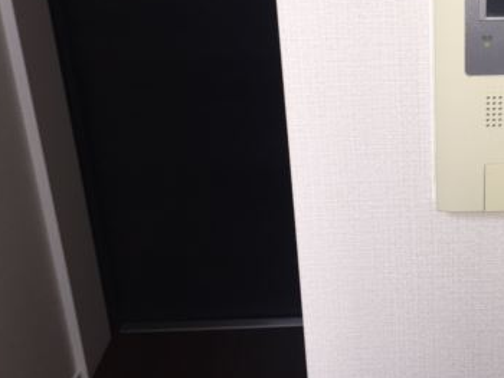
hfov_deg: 34.8
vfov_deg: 26.8
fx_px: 772
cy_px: 49
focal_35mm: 53
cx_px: 418
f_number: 2.2
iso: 32
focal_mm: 4.15
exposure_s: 1/51
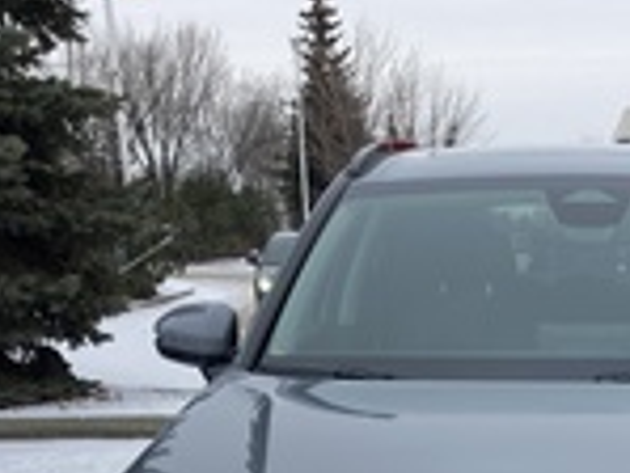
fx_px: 1439
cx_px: 575
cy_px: 619
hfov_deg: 24.0
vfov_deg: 17.5
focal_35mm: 79
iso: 20
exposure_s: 1/349
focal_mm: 3.99
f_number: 1.8
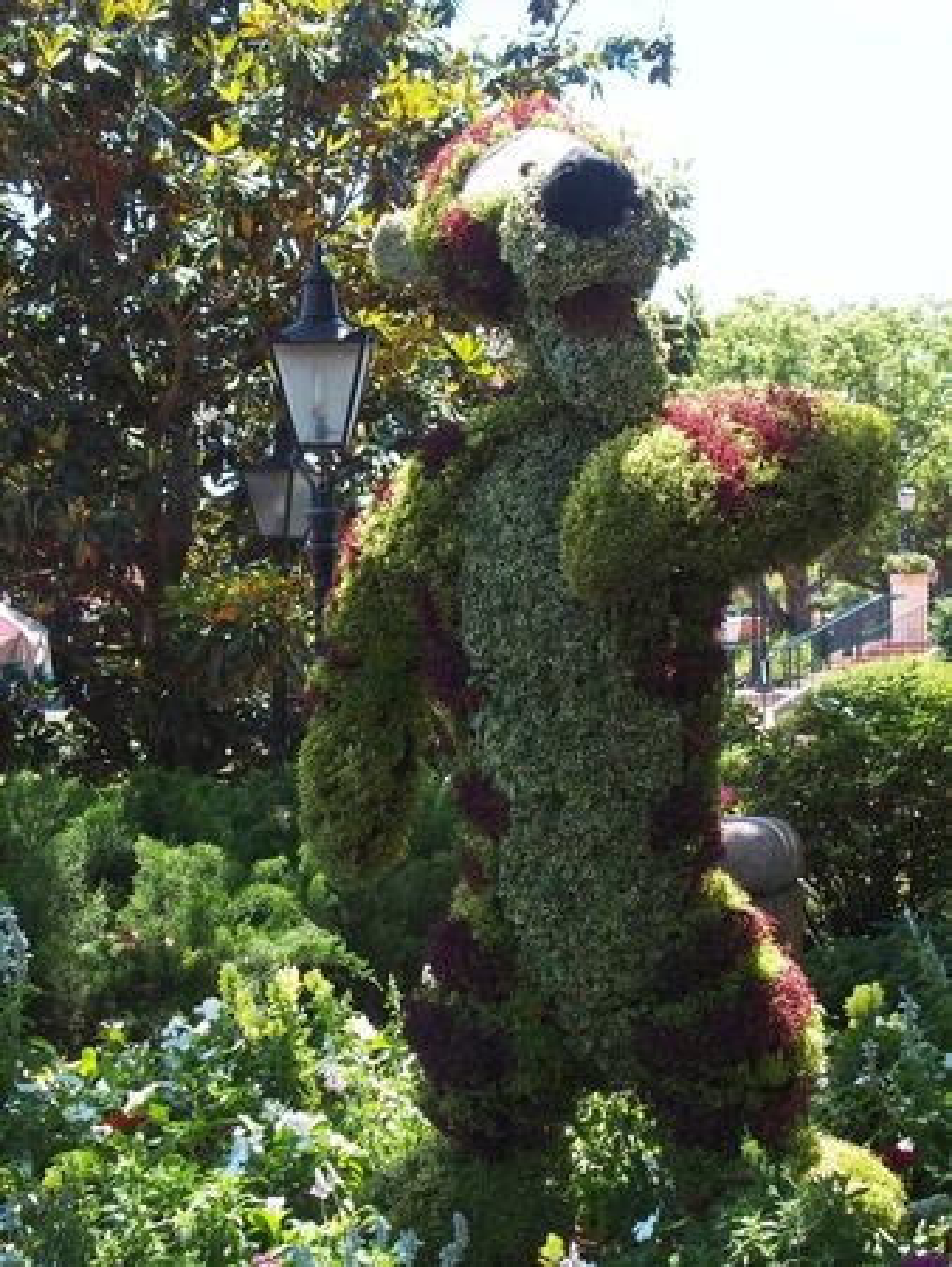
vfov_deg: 25.6
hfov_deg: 19.4
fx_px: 2784
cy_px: 634
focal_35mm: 76
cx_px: 476
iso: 100
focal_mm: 16.1
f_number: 3.5
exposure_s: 1/500
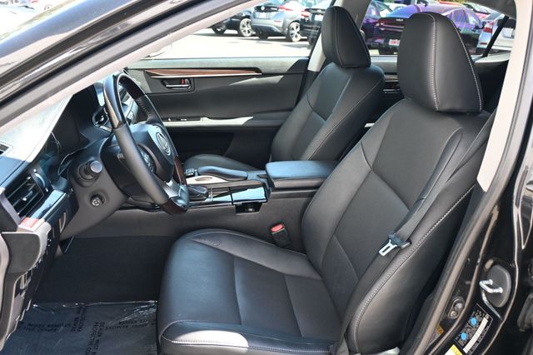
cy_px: 178
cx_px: 266
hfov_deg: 60.7
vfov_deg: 42.6
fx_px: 455
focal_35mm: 31
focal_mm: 20.5
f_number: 3.8
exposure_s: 1/125
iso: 400
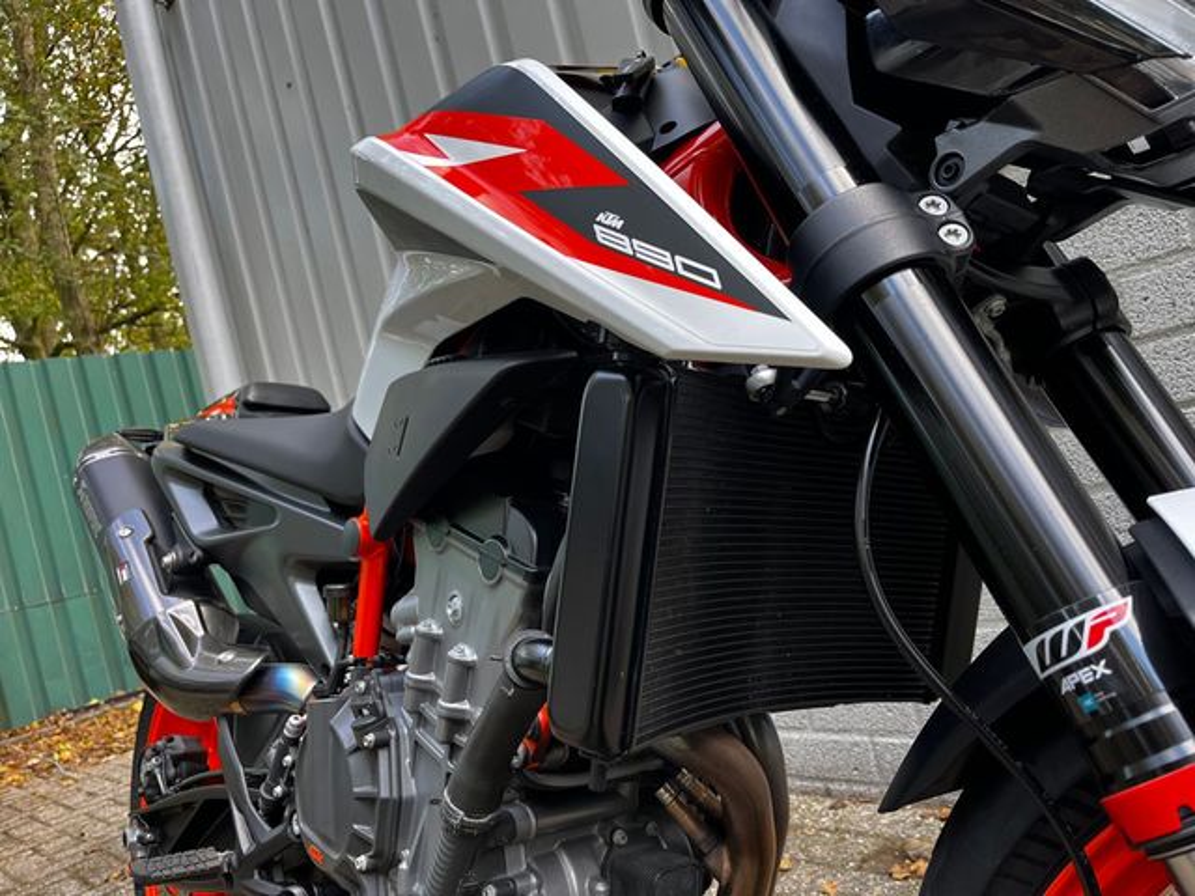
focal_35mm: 26
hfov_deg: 67.3
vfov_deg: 53.1
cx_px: 598
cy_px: 448
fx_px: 898
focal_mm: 5.1
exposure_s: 1/121
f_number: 1.6
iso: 100
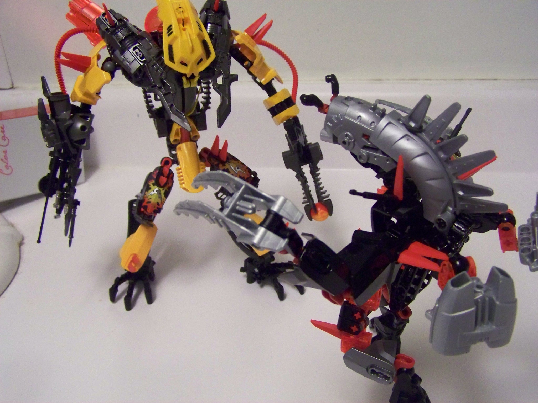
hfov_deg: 49.0
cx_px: 269
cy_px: 202
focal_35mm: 38
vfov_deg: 37.7
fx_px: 591
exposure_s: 1/40
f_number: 2.8
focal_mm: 6.3
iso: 400
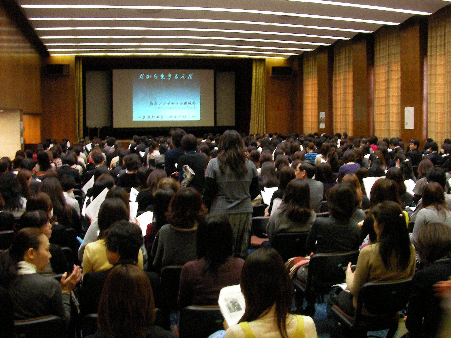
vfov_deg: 35.1
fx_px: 534
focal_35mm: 41
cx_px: 226
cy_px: 169
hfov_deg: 45.8
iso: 400
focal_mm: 6.3
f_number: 3.5
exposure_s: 1/15
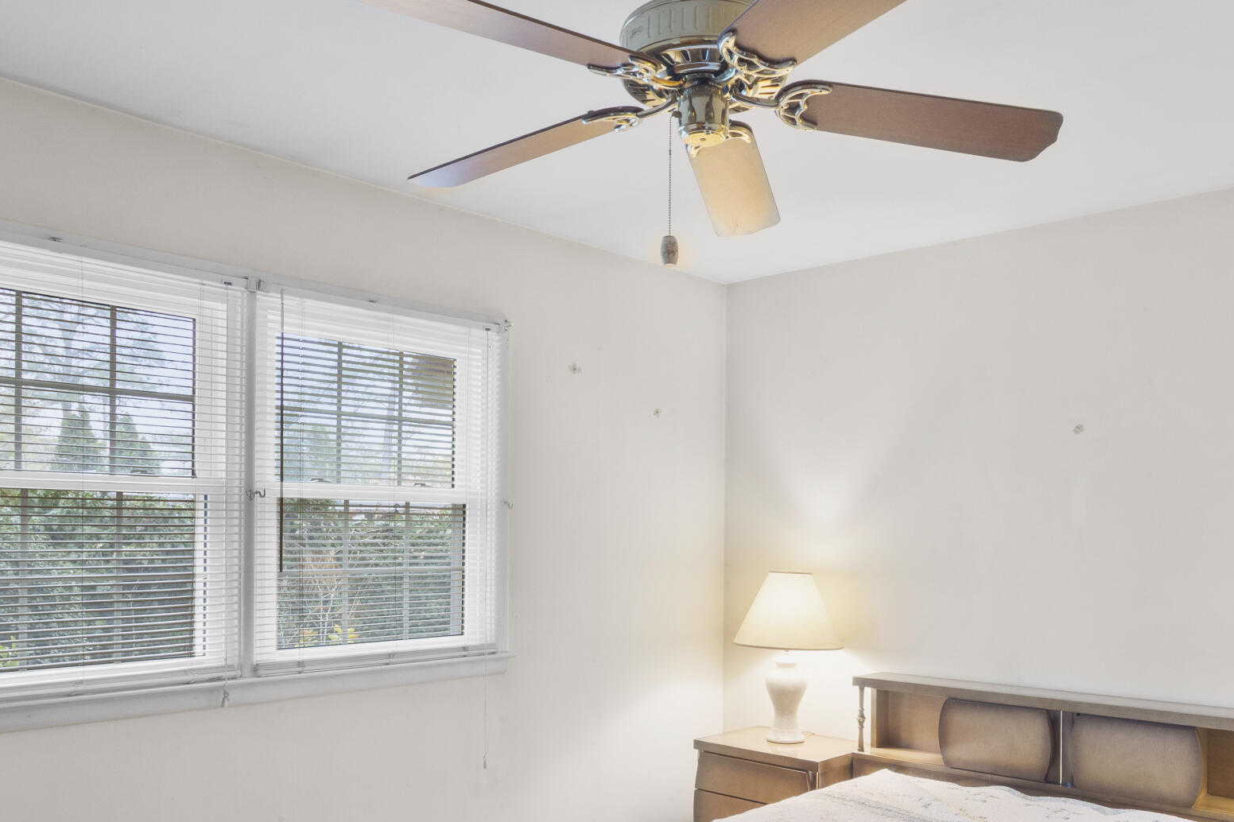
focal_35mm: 29
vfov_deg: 44.6
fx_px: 994
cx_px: 702
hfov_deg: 63.4
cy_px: 510
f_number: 8
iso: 250
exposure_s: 1/2
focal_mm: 10
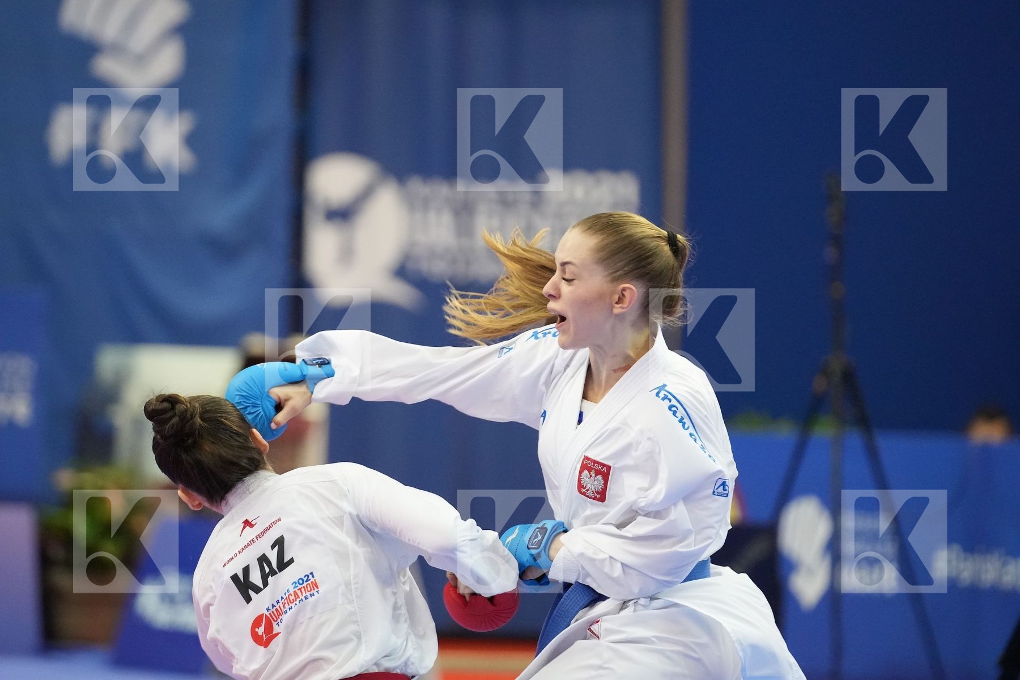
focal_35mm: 283
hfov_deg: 7.3
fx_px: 8018
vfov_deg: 4.9
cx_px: 510
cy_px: 340
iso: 4000
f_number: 2.8
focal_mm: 189
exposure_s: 1/1000
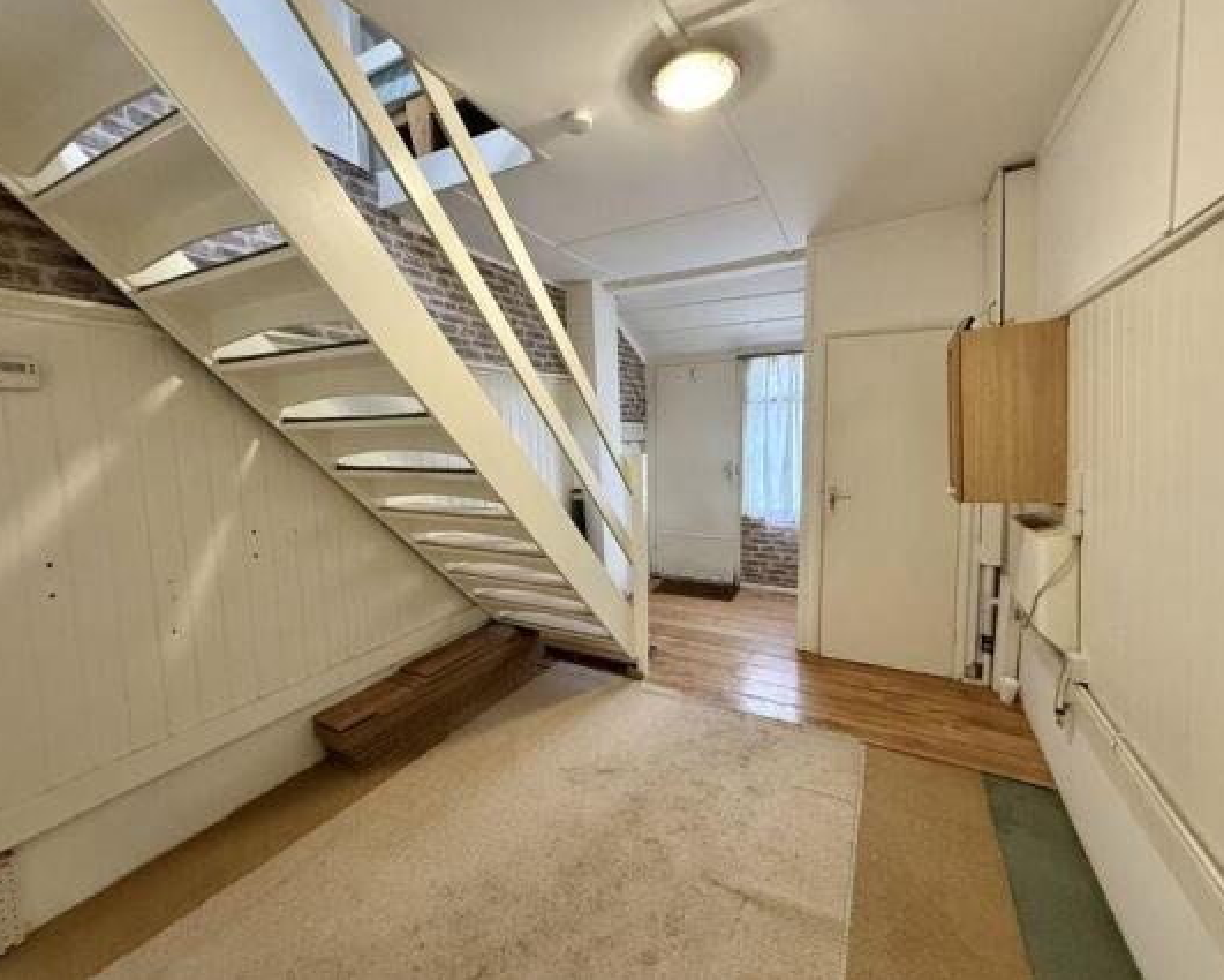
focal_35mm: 15
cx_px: 582
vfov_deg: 84.0
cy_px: 481
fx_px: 543
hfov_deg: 96.7
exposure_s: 1/60
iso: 400
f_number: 2.2
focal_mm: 2.22
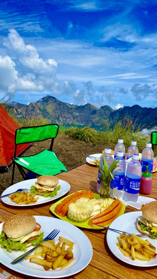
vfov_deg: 66.1
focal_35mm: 29
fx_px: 215
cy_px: 139
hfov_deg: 39.8
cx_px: 103
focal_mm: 4.25
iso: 32
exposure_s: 1/6757
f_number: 1.8
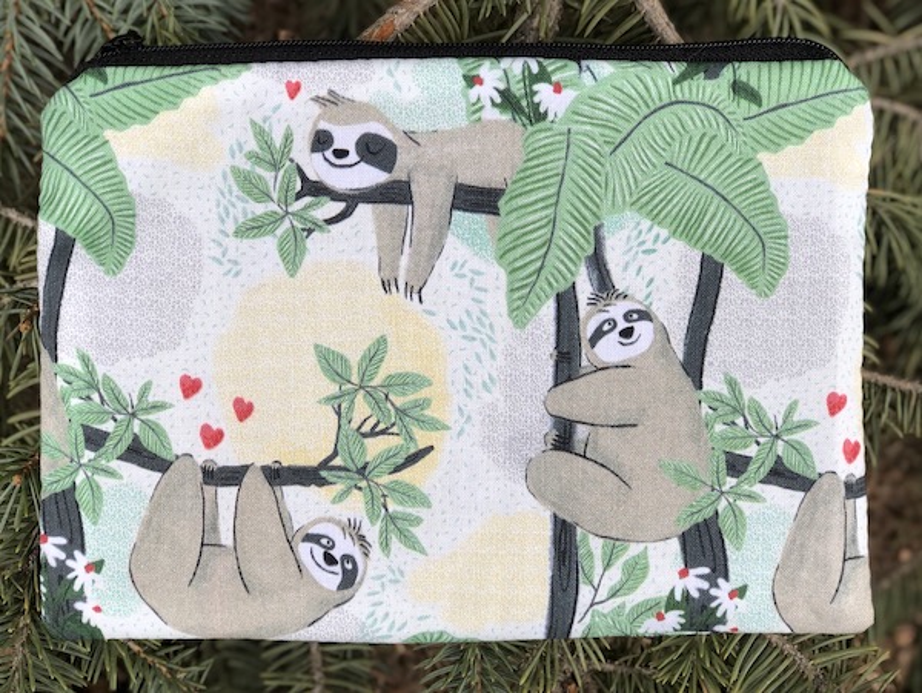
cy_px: 346
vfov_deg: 25.7
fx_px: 1519
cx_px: 461
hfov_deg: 33.8
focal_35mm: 57
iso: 25
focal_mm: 6.6
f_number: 2.8
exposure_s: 1/60
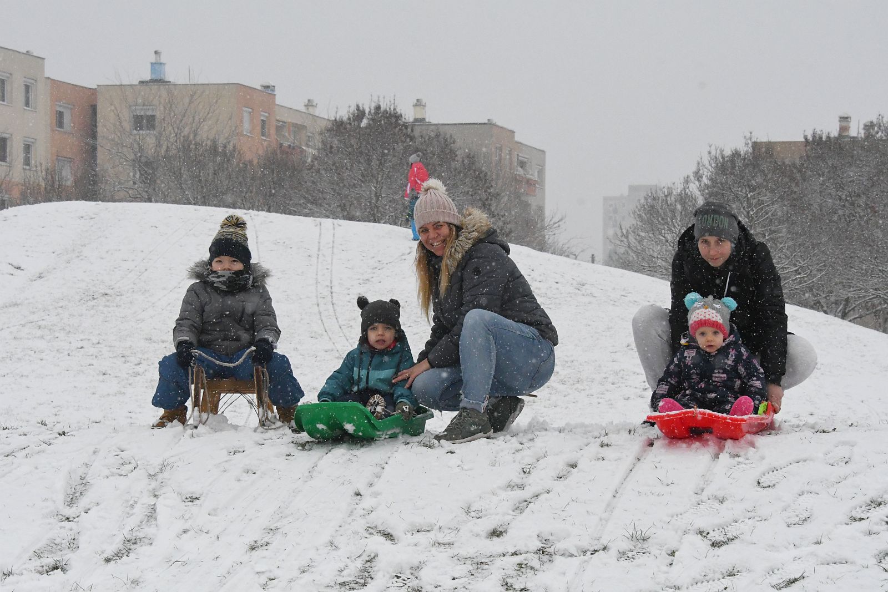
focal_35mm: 102
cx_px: 444
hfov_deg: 20.0
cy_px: 296
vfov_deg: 13.4
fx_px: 2516
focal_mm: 68
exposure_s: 1/1600
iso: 5000
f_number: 10
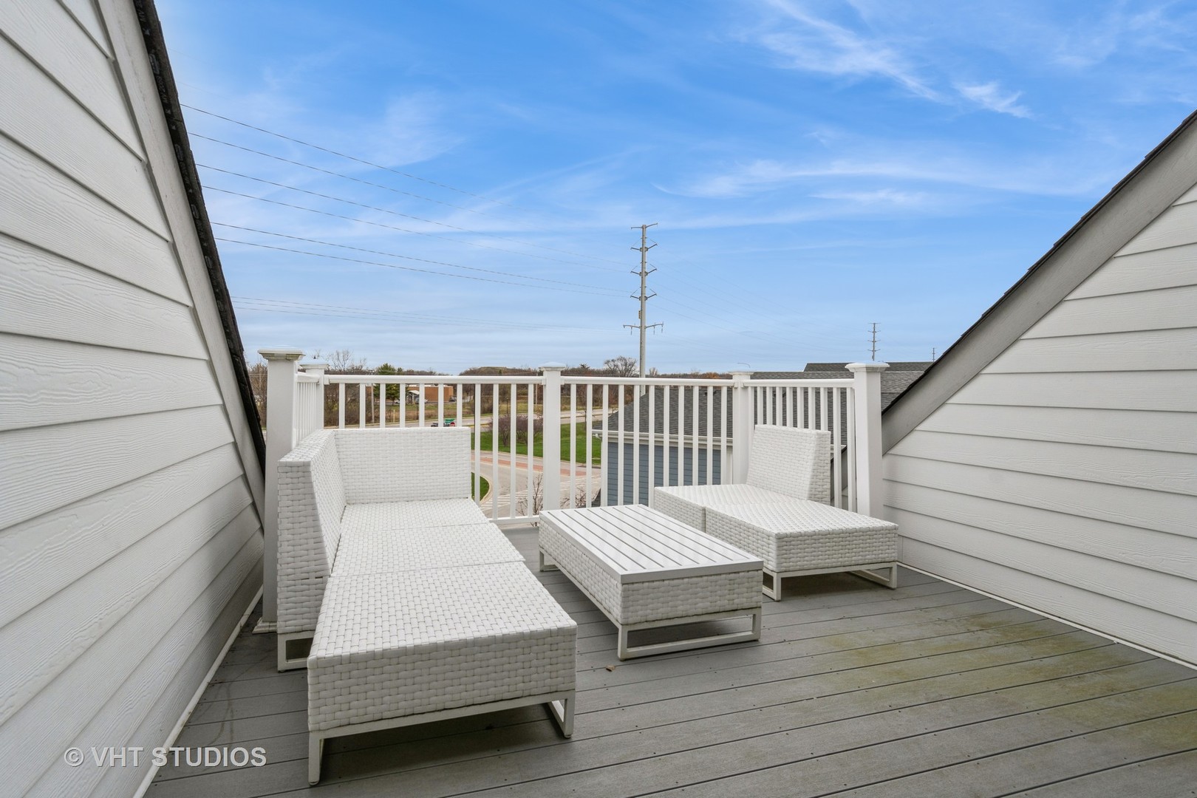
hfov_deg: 90.0
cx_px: 598
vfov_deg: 67.4
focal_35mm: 18
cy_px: 399
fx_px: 598
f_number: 8
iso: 250
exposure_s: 1/160
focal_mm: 12
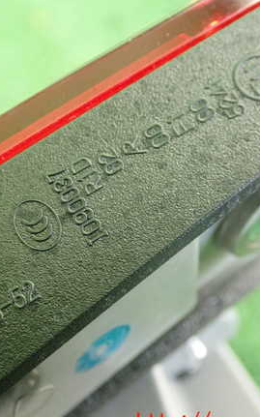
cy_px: 217
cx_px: 65
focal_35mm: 65
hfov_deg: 19.8
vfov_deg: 31.5
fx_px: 738
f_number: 2.9
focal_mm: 7.84
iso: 1000
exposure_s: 1/125
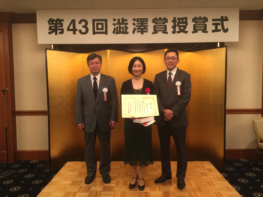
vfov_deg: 48.2
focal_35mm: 29
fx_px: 220
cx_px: 132
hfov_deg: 61.7
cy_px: 98
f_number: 2.2
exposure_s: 1/15
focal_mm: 4.15
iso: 50
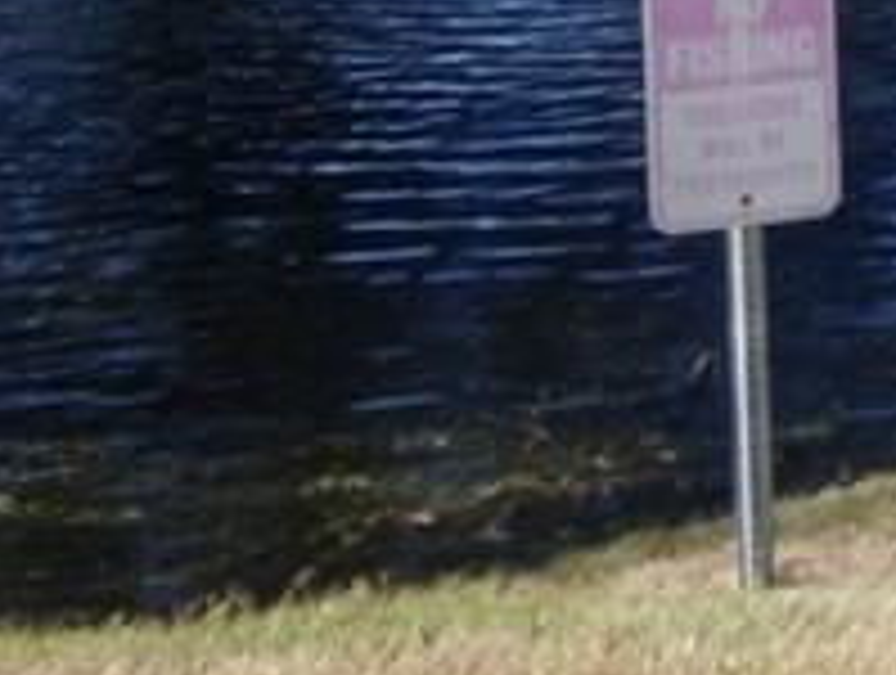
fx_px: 3993
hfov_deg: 11.4
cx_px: 1864
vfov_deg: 9.0
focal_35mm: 154
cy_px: -742
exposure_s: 1/1000
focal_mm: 5.29
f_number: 3.3
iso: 100
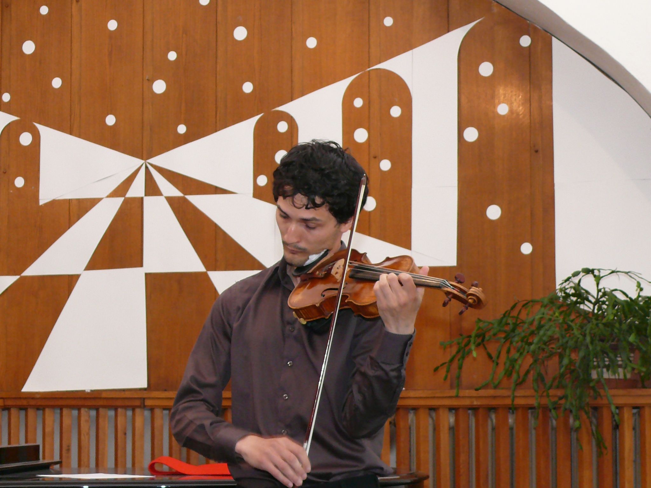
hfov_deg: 19.1
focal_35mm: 103
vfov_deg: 14.4
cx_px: 326
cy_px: 244
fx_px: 1937
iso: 200
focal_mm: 13.5
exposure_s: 1/30
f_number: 3.2
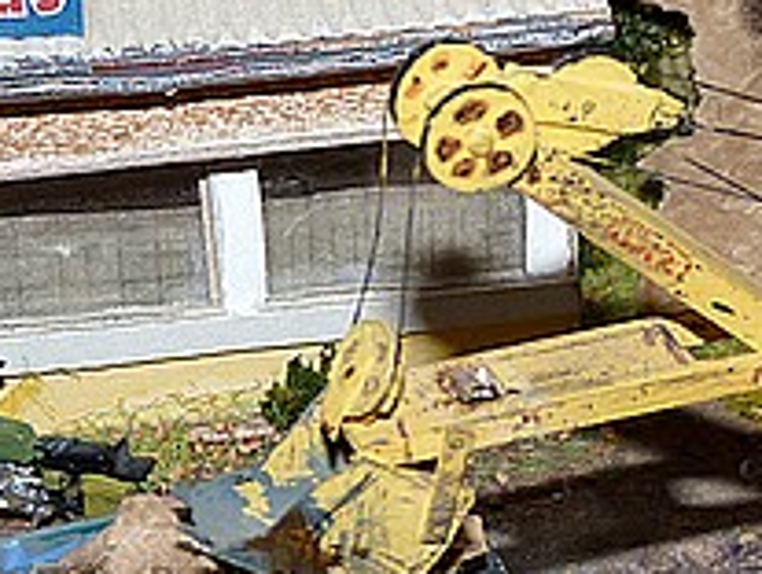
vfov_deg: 7.9
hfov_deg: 10.3
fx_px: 4168
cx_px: 858
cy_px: 261
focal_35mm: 189
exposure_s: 1/30
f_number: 3.2
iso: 100
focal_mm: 8.7
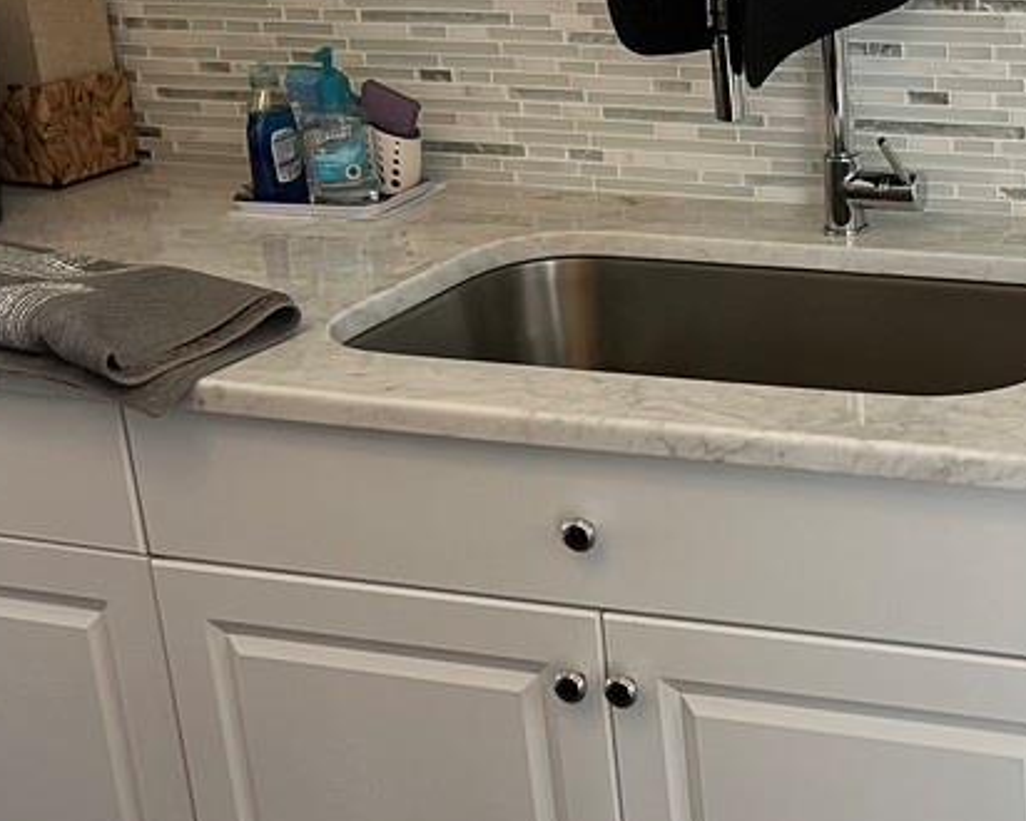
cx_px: 1043
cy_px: 301
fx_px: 1914
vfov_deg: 24.2
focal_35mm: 63
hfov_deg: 28.1
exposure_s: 1/94
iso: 125
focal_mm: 5.7
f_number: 1.5
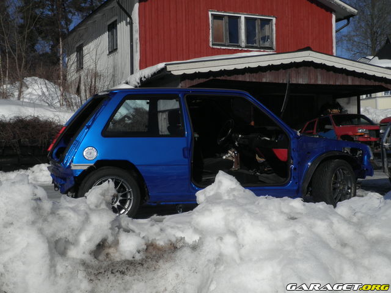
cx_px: 196
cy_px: 146
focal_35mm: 51
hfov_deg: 37.5
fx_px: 576
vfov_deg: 28.6
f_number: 11.2
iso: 64
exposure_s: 1/250
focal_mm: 9
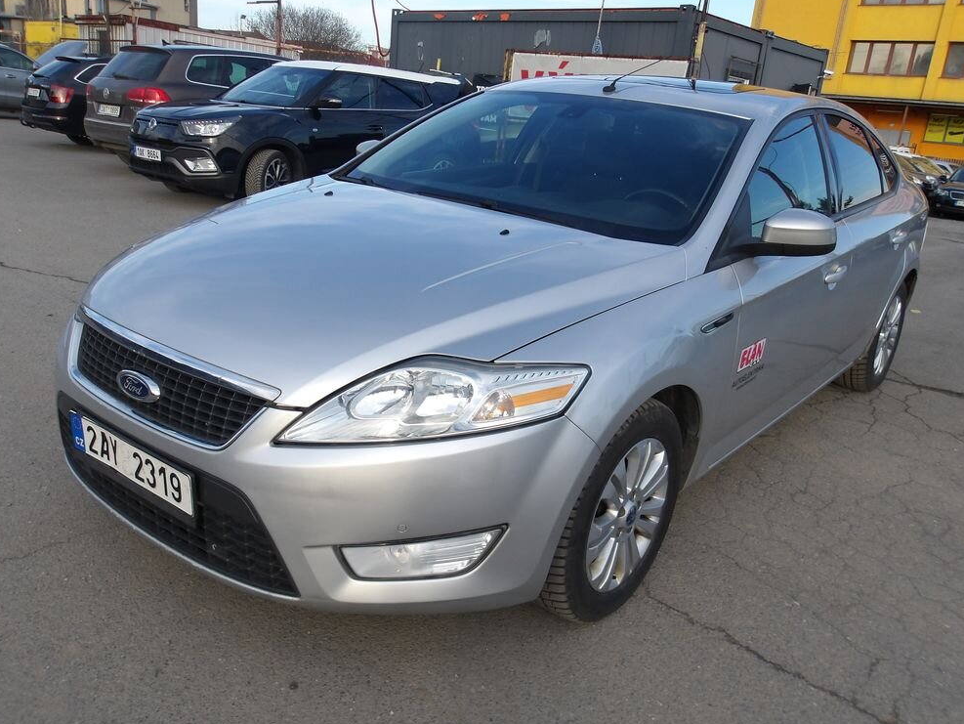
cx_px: 488
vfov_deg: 49.8
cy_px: 368
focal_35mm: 28
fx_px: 780
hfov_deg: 63.4
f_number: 3
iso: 100
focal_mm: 4.9
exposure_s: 1/426
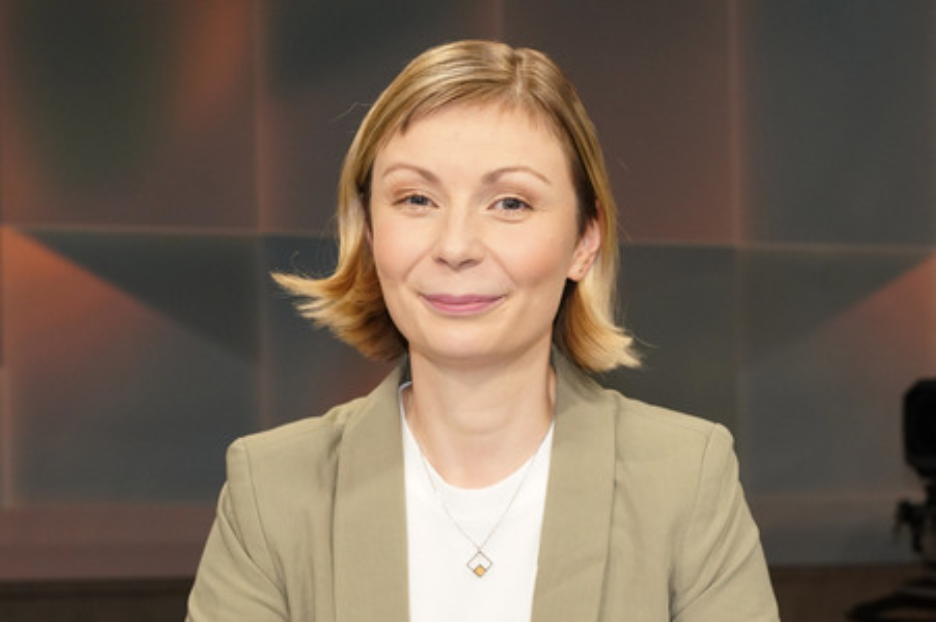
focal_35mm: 42
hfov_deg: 46.4
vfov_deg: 31.8
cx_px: 468
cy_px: 311
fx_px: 1091
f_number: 5.6
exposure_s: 1/125
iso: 2000
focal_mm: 42
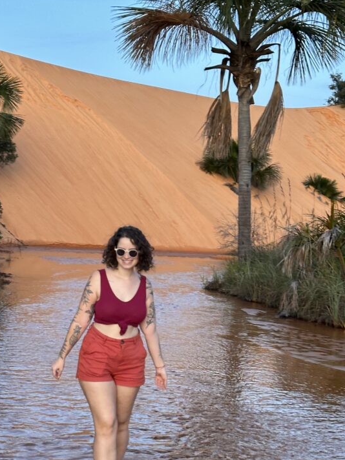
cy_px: 244
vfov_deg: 28.2
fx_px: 917
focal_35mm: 69
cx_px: 107
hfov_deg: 21.2
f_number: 1.78
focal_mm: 6.86
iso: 80
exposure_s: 1/72
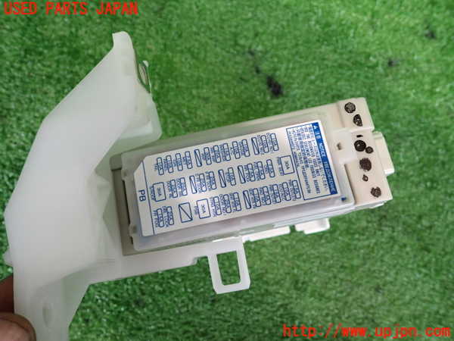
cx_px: 227
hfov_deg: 63.4
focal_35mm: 28
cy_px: 170
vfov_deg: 49.7
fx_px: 367
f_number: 2.2
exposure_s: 1/30
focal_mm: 5.05
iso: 320
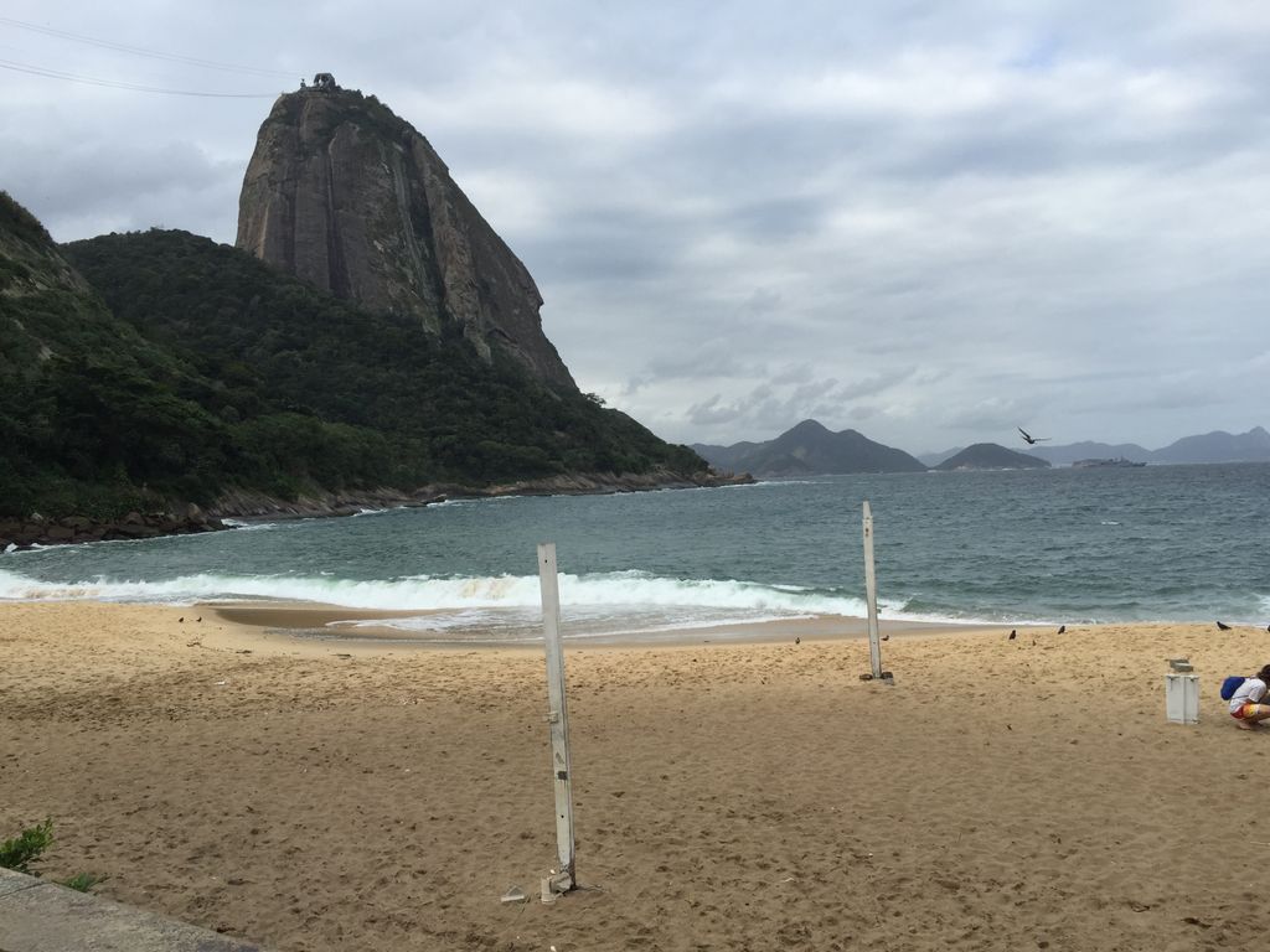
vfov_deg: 48.2
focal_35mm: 29
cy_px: 476
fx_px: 1064
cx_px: 635
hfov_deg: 61.7
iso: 32
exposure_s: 1/1412
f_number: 2.2
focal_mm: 4.15
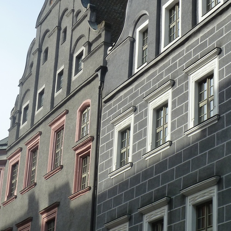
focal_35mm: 62
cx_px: 97
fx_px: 468
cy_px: 116
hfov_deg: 27.7
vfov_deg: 27.7
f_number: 3.8
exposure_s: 1/400
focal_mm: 8.5
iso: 125
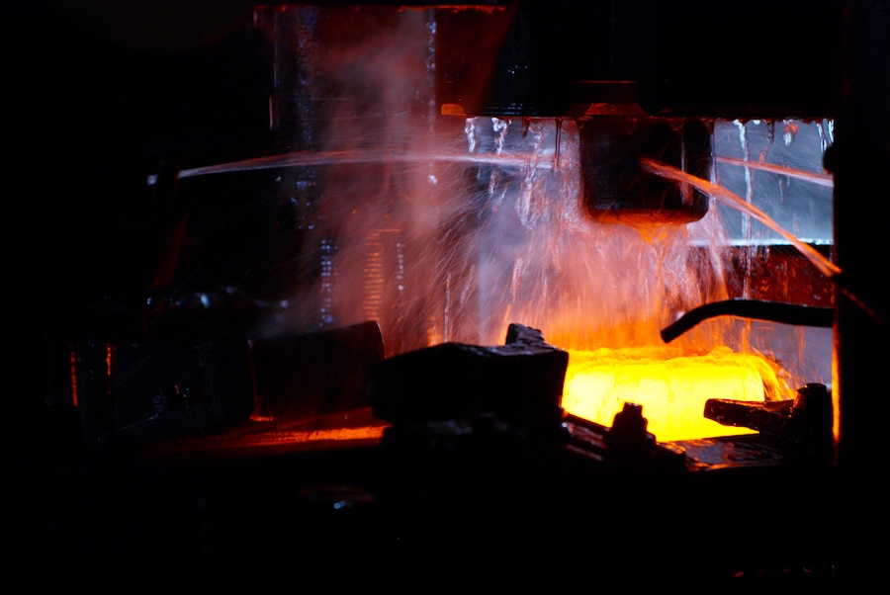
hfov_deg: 6.9
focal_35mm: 300
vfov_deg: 4.6
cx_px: 445
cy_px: 298
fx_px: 7424
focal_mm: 200
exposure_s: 1/50
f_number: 3.5
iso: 200
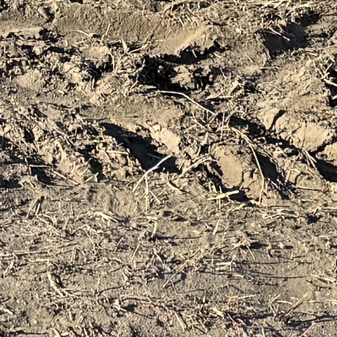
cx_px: -524
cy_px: -883
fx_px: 2423
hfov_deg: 7.4
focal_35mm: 220
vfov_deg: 6.7
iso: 100
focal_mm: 6.76
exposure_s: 1/2370
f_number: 1.78
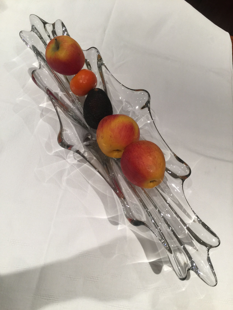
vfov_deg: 61.7
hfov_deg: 48.2
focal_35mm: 29
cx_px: 116
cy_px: 155
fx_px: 260
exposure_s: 1/33
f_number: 2.2
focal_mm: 4.15
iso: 64
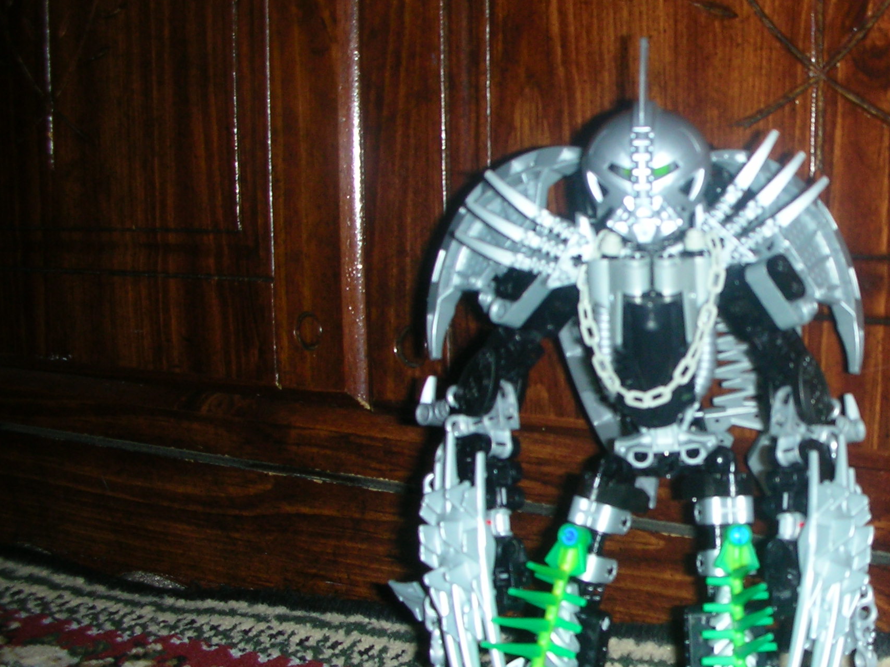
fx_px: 1491
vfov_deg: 25.2
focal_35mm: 58
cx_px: 711
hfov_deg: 32.3
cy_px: 360
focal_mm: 5.8
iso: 50
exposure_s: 1/60.1
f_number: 3
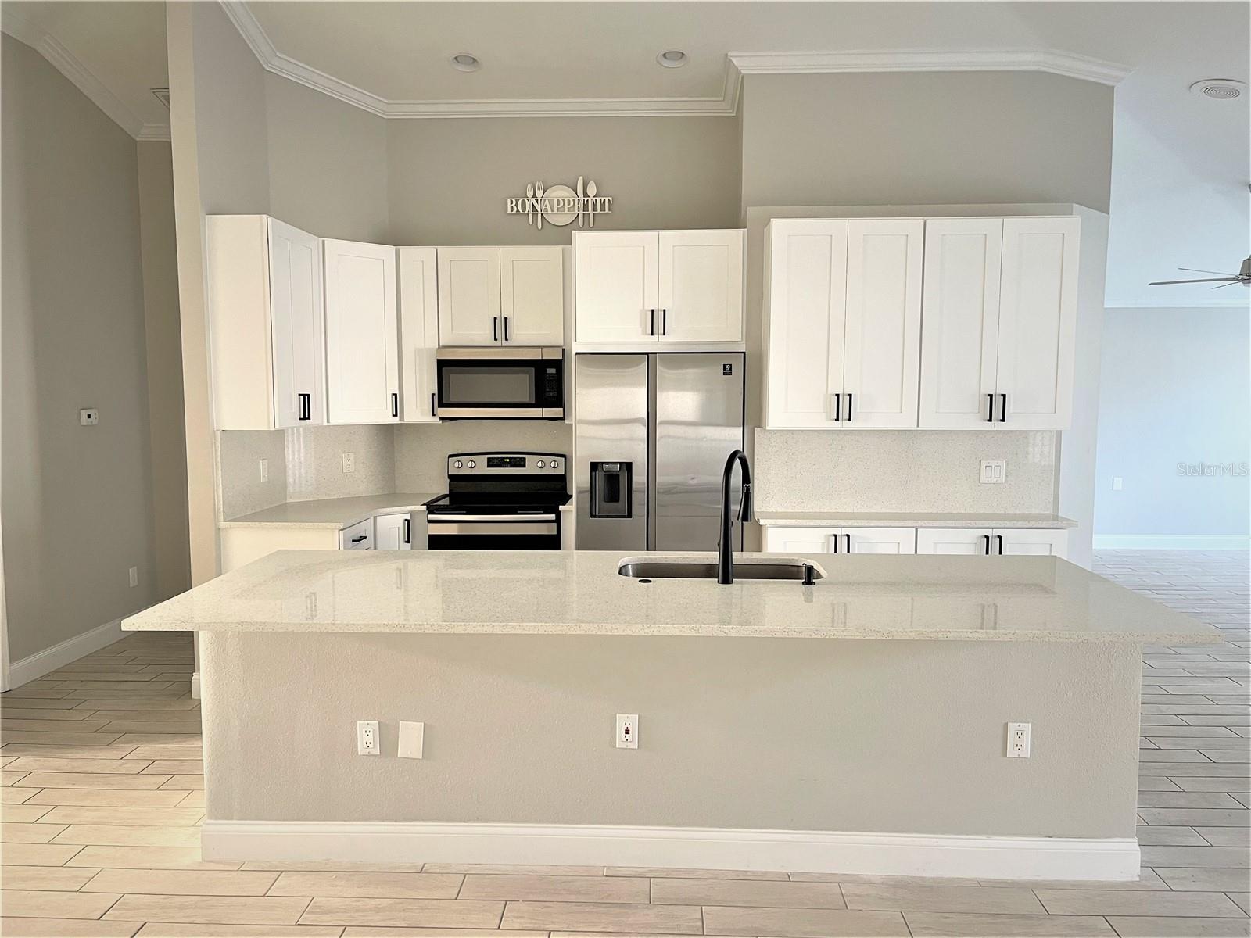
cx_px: 626
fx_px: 940
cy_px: 469
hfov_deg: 67.3
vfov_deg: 53.1
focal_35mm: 26
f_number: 1.6
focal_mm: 5.1
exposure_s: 1/60
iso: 160
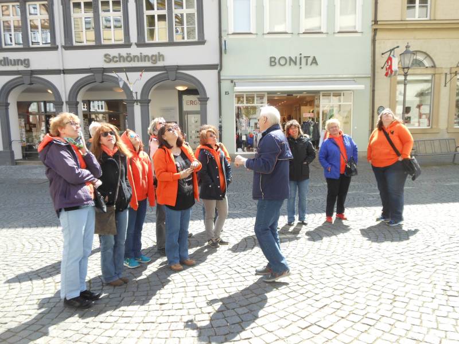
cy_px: 172
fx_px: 385
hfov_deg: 61.7
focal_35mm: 29
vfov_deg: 48.2
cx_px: 230
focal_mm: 5.2
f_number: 3.3
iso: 80
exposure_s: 1/200
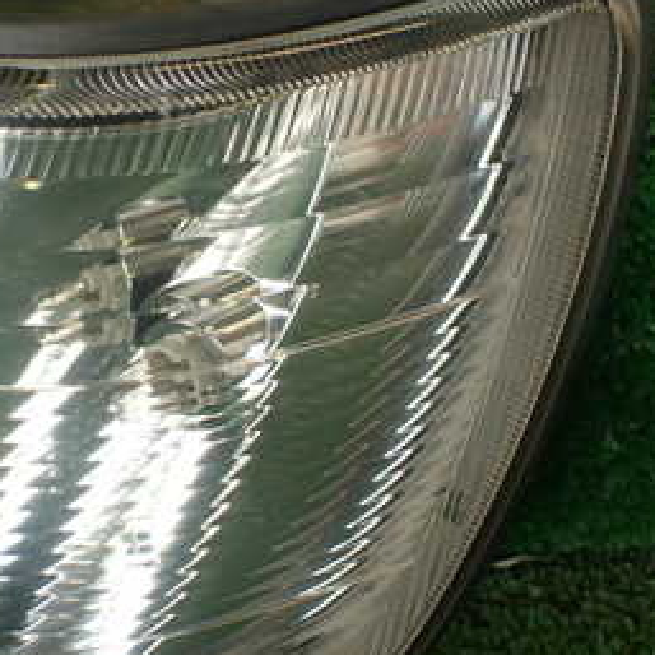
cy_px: 362
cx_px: 110
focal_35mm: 66
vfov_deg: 26.1
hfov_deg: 25.5
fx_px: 1413
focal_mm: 5.79
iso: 100
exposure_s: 1/60
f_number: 2.4
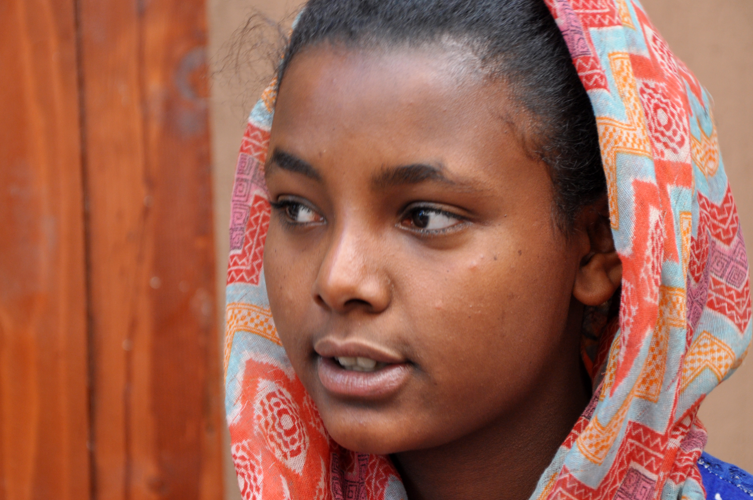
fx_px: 3614
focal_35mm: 173
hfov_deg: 11.9
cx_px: 389
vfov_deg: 7.9
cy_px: 274
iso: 400
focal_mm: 98
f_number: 5.6
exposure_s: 1/80
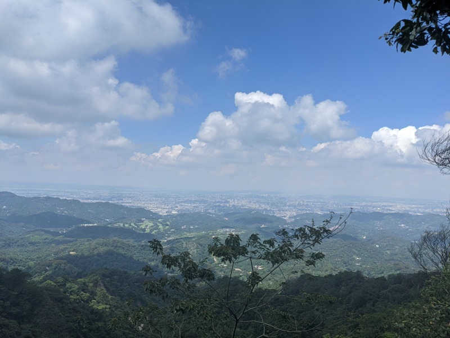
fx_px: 351
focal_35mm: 27
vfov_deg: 51.4
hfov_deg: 65.3
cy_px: 169
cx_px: 225
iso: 65
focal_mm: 4.38
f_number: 1.73
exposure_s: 1/4673
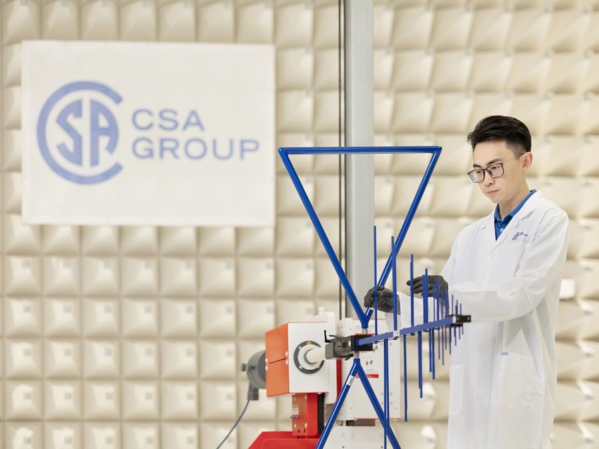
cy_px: 224
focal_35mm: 63
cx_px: 300
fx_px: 1090
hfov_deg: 30.7
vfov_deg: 23.3
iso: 500
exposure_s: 1/100
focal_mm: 80
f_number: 2
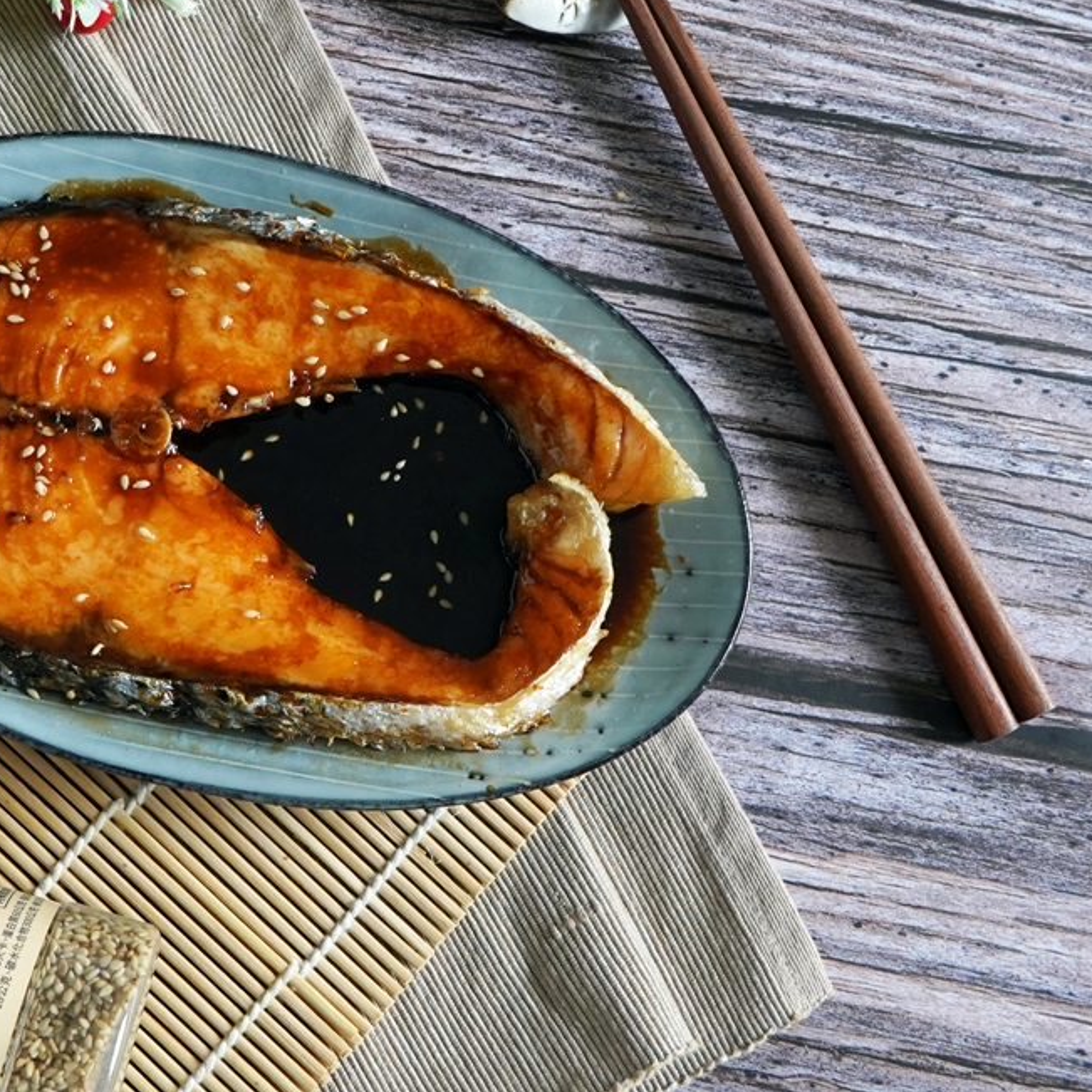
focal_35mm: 57
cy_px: 465
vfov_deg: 30.0
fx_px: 2034
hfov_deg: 29.7
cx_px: 298
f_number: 8
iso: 1250
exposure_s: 1/60
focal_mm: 25
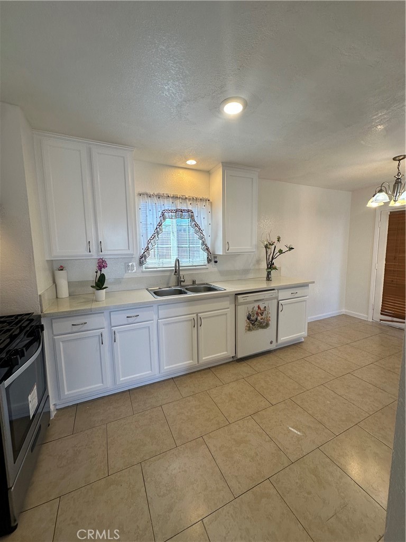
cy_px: 271
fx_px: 219
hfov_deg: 85.7
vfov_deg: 102.1
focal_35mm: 14
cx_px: 203
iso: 100
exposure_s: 1/120
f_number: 2.2
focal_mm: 2.22
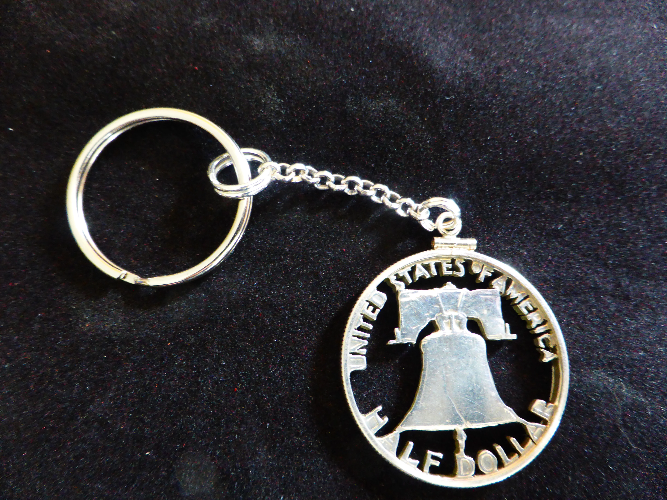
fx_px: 462
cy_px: 250
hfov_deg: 71.6
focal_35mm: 24
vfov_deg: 56.8
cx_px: 334
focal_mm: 4.3
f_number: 3.3
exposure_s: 1/4
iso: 500
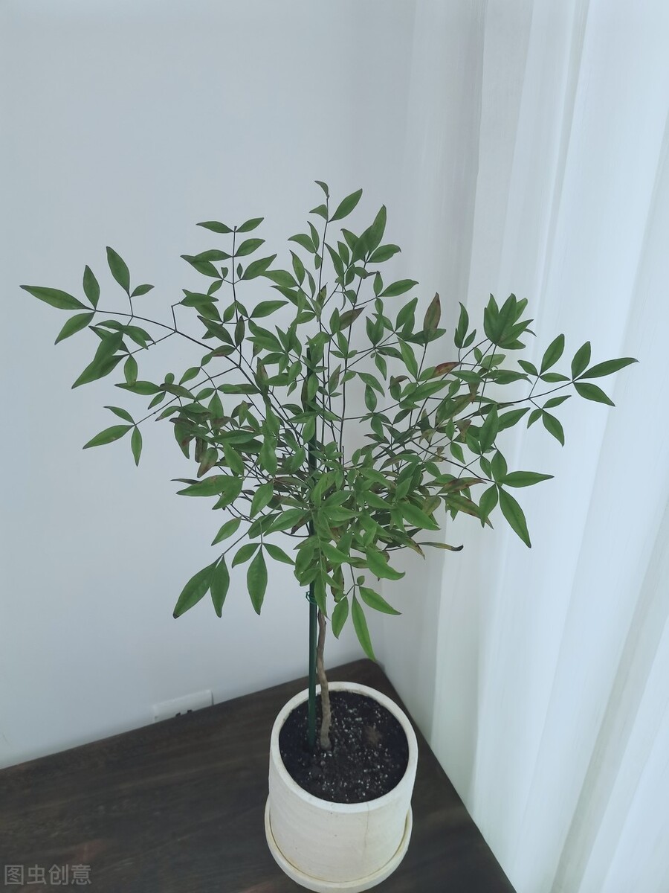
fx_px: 670
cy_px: 446
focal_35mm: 26
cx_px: 334
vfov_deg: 67.3
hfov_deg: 53.1
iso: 320
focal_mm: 4.75
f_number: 1.8
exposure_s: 1/50
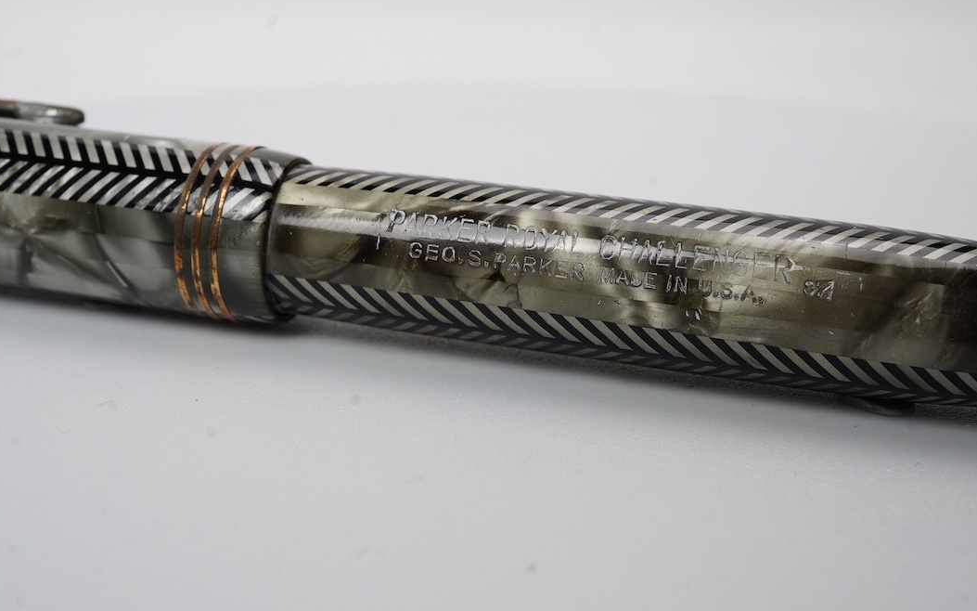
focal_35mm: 49
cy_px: 306
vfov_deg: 26.3
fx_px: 1305
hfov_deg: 41.1
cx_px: 496
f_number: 22
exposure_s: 1/100
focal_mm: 30
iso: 400
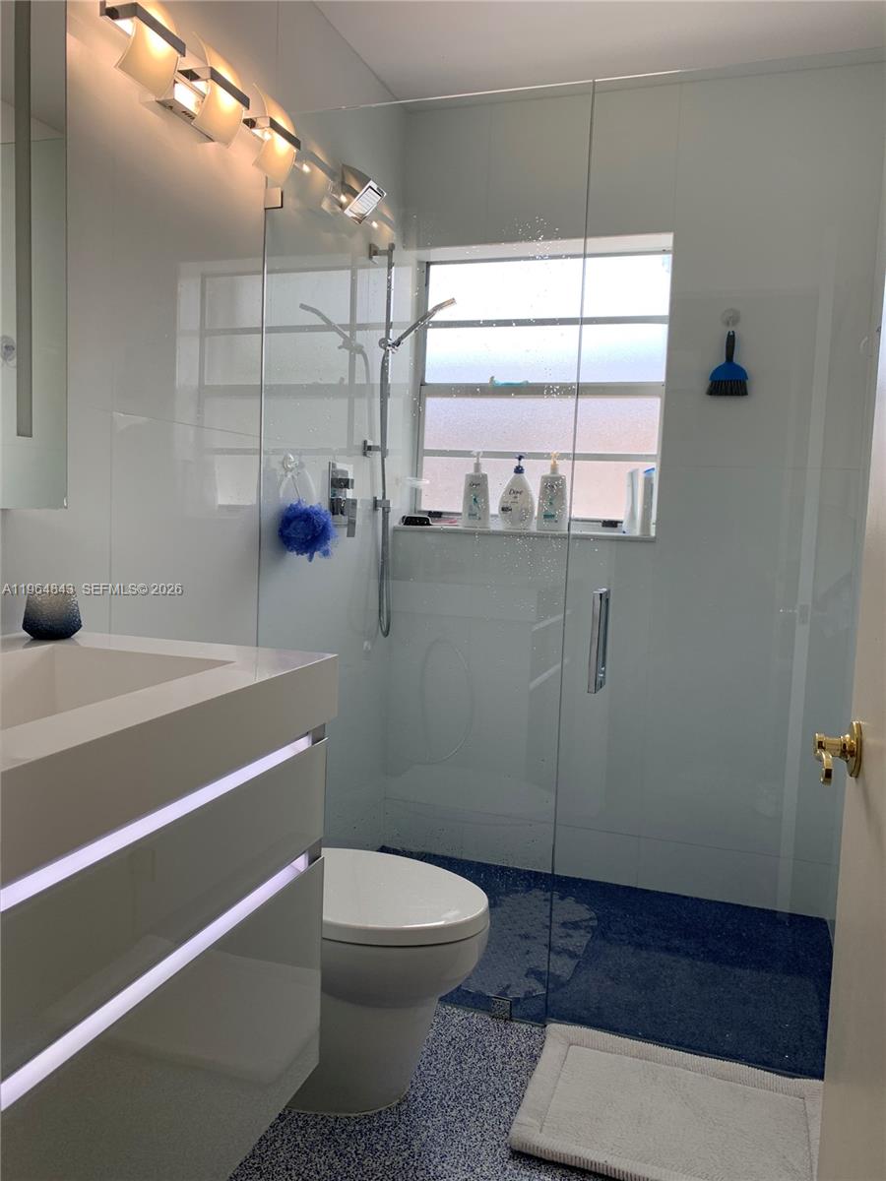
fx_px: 887
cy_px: 590
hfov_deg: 53.1
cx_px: 443
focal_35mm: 26
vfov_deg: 67.3
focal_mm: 4.25
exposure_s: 1/157
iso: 25
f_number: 1.8
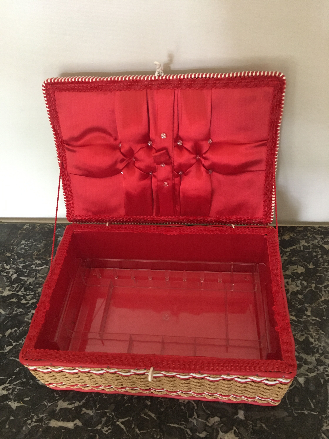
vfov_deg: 61.7
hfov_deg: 48.2
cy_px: 220
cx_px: 164
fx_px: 367
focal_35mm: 29
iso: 200
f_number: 2.2
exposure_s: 1/33
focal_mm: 4.15
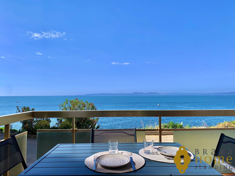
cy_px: 88
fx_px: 177
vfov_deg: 53.1
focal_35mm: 26
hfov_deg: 67.3
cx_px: 118
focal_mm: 4.25
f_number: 1.8
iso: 25
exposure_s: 1/2915
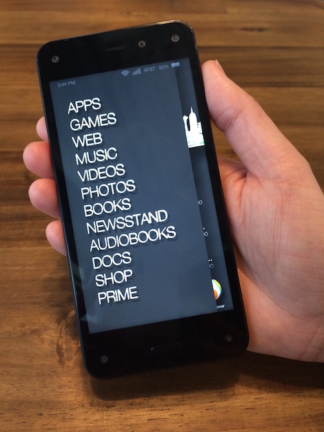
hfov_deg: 46.8
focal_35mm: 30
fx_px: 375
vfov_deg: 60.0
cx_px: 162
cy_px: 216
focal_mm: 4.12
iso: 125
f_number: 2.2
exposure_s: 1/30
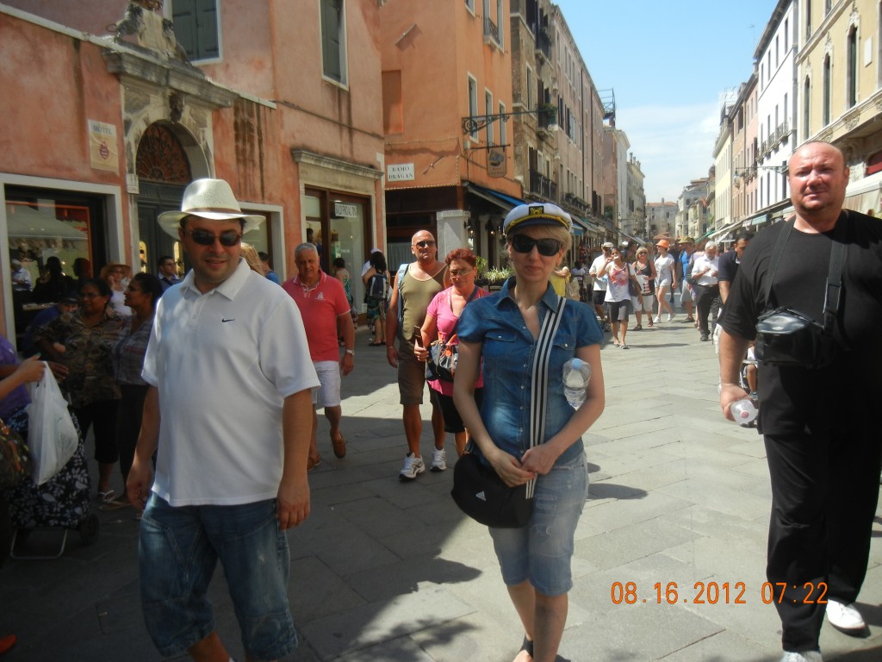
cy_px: 331
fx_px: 764
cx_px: 441
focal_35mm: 30
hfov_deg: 60.0
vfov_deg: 46.8
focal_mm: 5.4
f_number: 7
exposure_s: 1/256
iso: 160
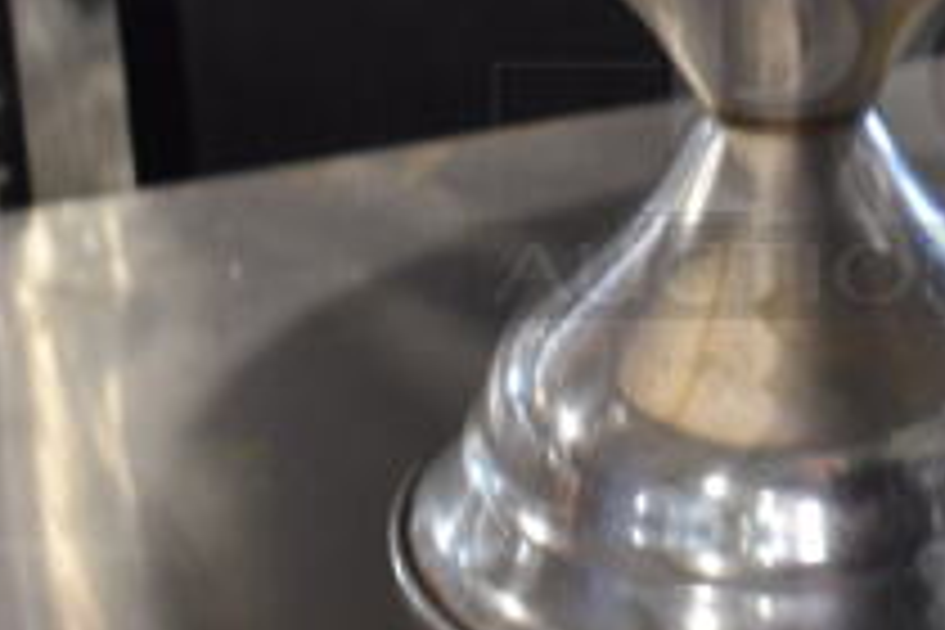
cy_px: 81
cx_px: 968
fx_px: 2520
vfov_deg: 14.1
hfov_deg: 20.5
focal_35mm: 96
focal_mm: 22
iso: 800
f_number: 4
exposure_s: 1/30
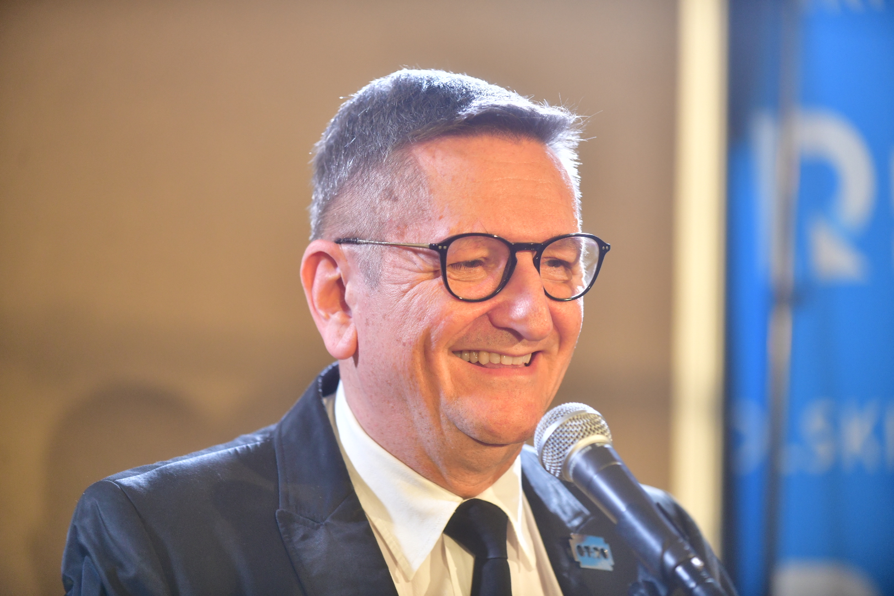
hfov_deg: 17.1
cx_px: 447
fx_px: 2980
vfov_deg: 11.4
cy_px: 298
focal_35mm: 120
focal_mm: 120
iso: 1250
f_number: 2.8
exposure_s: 1/100
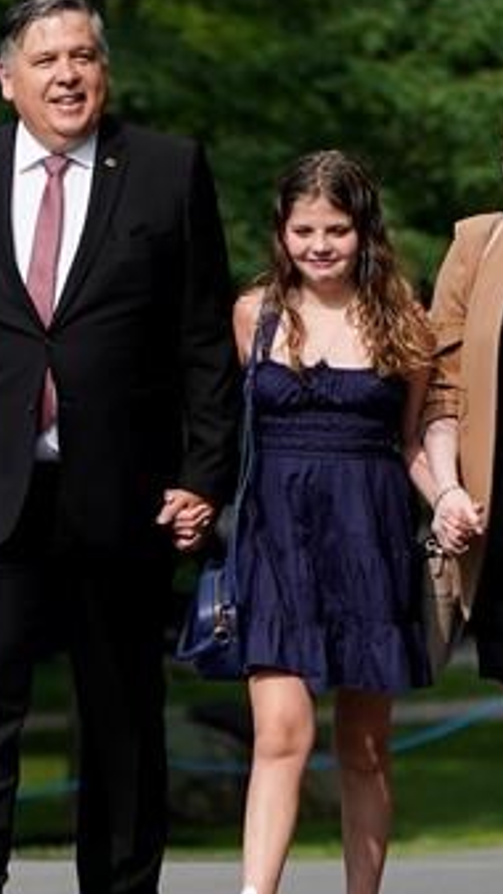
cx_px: 143
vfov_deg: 4.1
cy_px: 454
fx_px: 12644
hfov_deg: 2.3
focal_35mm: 533
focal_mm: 177
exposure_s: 1/1600
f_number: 5.6
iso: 400
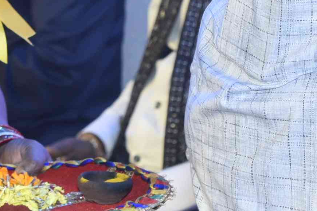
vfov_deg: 5.4
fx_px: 2192
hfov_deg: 8.3
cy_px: -166
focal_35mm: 249
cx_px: 125
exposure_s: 1/160
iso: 320
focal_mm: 48
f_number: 5
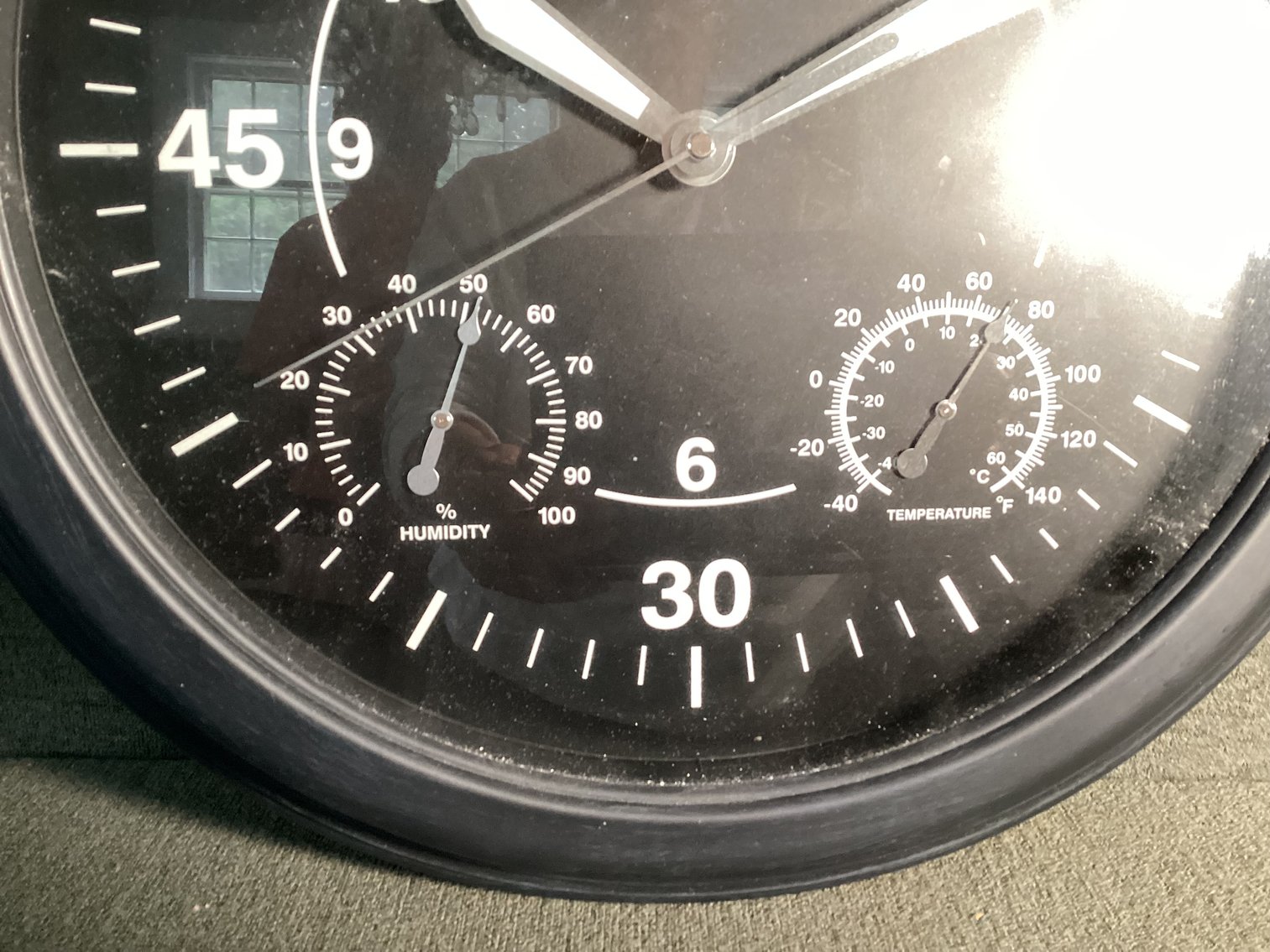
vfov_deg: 45.4
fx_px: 1137
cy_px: 476
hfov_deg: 58.3
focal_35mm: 31
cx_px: 635
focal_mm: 3.3
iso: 250
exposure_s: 1/33
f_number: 2.4
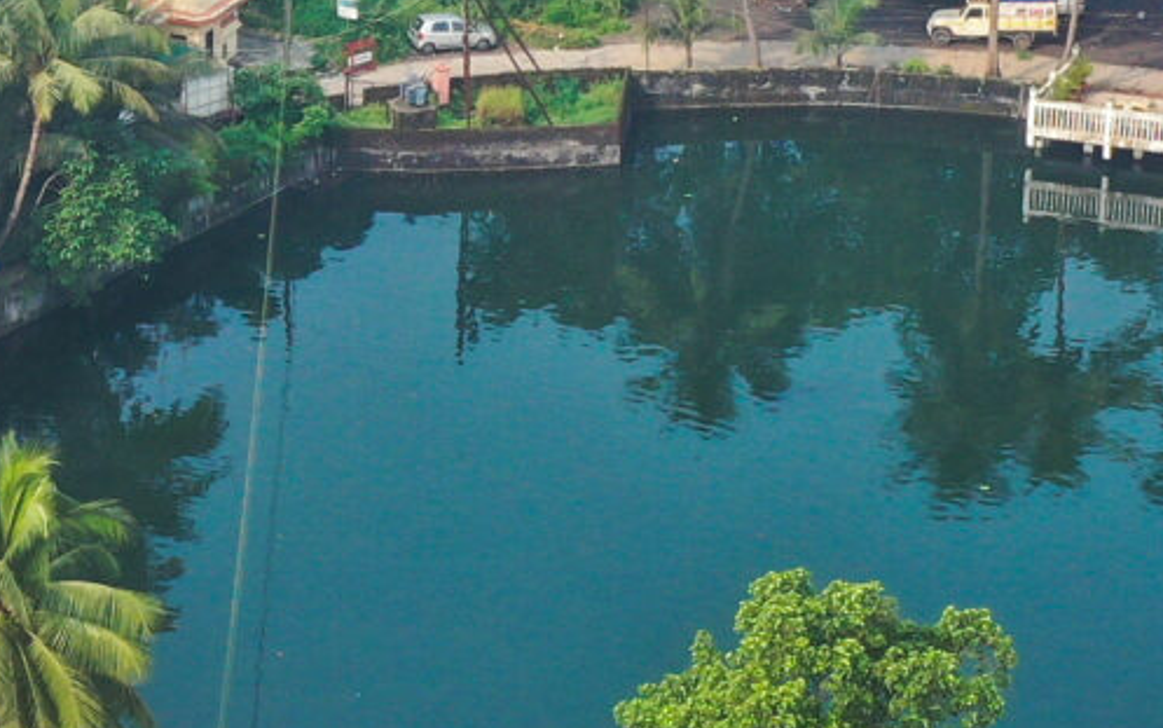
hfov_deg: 14.1
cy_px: 284
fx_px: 4661
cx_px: 136
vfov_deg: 8.9
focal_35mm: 147
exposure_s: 1/240
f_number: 5
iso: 100
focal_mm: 10.26
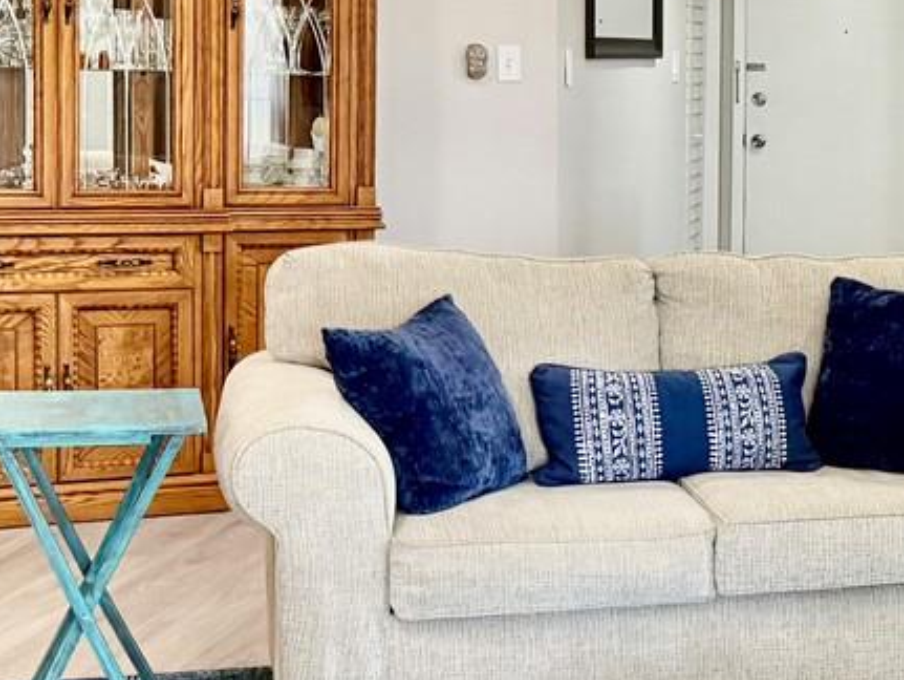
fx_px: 2326
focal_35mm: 89
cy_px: 252
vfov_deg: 16.6
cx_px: 1374
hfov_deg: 19.1
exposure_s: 1/120
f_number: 1.78
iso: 160
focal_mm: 6.76
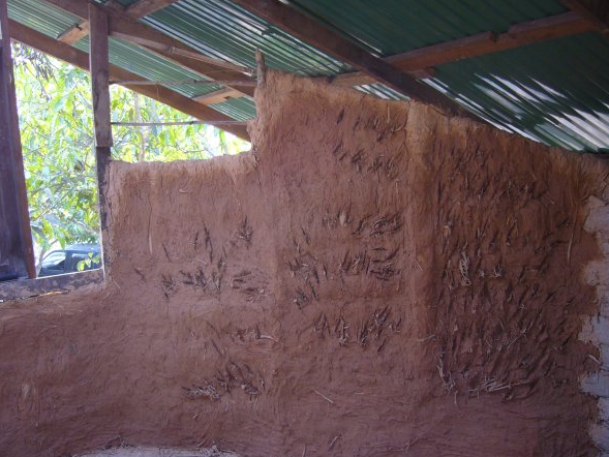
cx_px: 303
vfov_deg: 37.7
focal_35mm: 38
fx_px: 669
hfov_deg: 49.0
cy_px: 230
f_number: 2.8
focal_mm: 5.8
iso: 100
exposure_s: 1/80
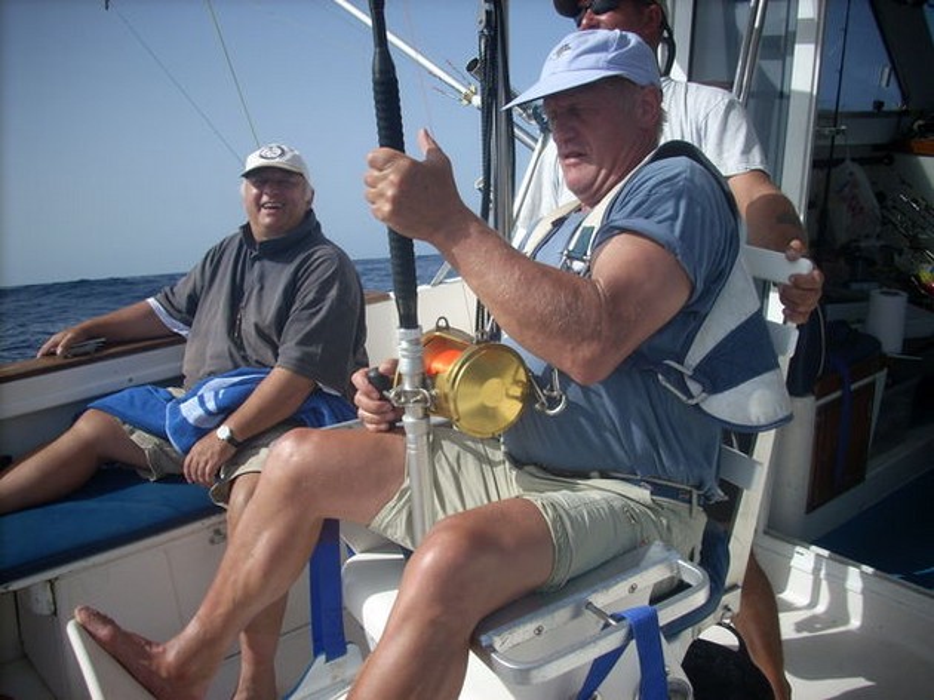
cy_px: 350
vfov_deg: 38.6
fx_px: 998
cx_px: 467
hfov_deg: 50.2
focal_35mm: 37
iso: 64
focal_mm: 6.2
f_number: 5.6
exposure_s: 1/310
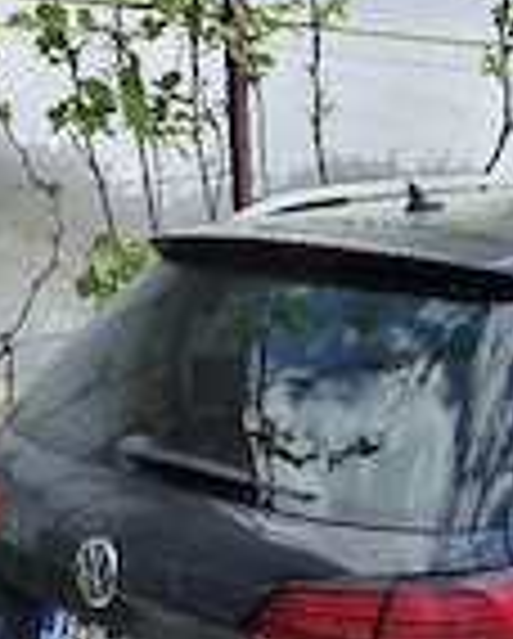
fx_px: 1250
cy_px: 400
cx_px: 621
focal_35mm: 66
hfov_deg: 21.5
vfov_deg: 28.6
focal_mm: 5.56
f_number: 1.8
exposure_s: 1/526
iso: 100
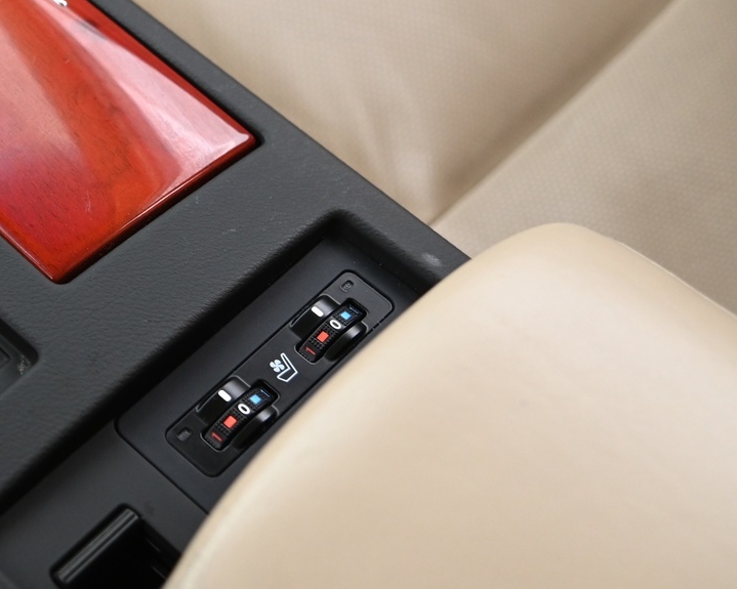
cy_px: 175
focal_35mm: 72
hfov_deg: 24.5
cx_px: -91
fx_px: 1570
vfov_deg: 21.1
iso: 2000
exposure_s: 1/15
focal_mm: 34
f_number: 4
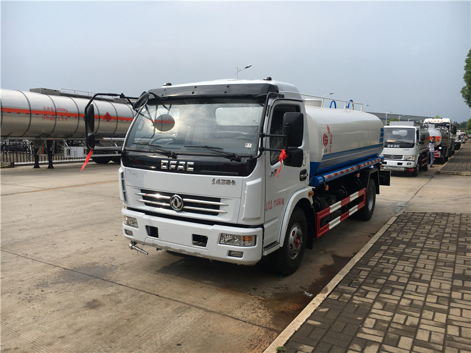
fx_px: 395
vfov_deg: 48.2
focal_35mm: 29
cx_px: 236
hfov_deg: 61.7
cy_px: 176
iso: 25
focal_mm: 4.15
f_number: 2.2
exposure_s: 1/1350
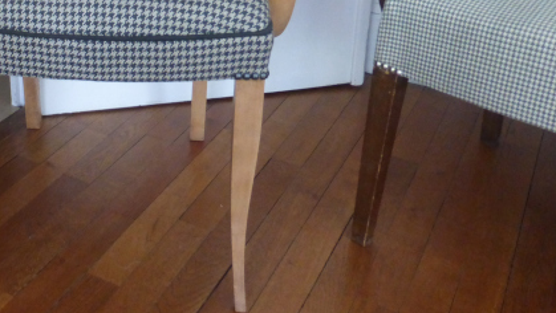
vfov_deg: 21.6
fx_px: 767
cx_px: 73
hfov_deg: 37.6
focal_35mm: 52
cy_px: -49
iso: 400
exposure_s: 1/15
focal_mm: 4.3
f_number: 3.3
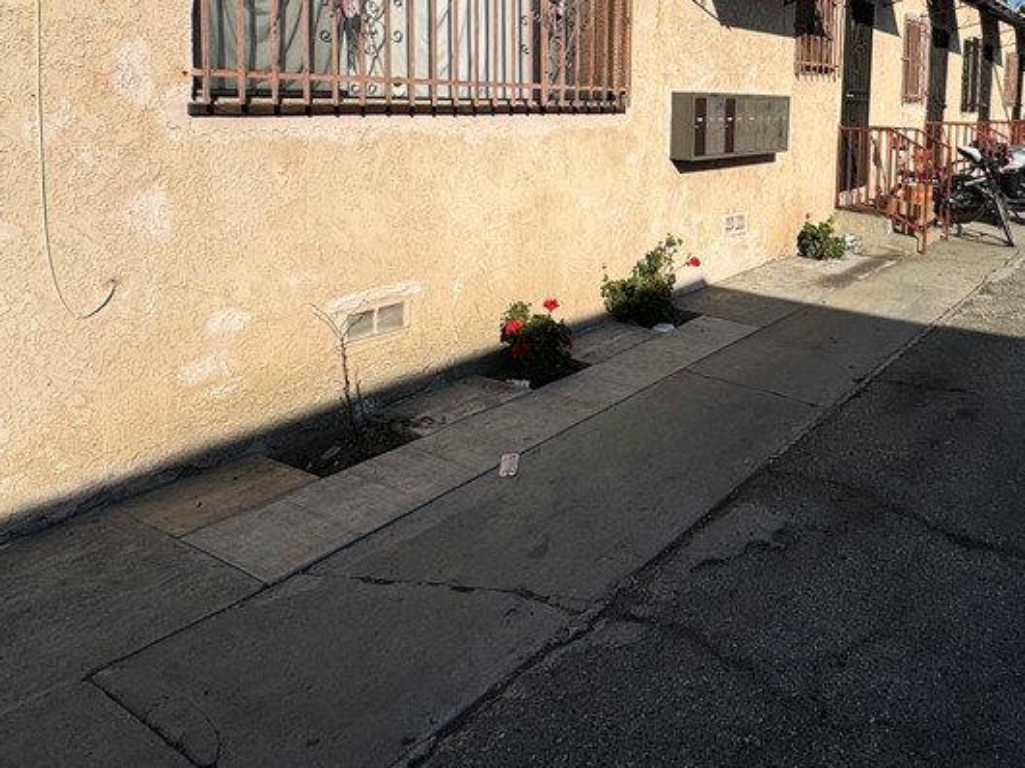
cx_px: 774
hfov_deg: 61.5
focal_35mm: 27
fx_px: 799
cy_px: 154
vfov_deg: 48.5
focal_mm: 2.22
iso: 50
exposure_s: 1/3717
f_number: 2.2
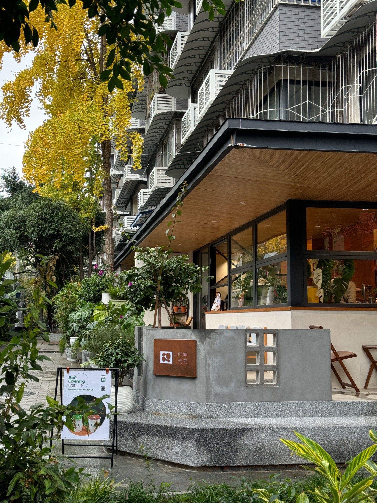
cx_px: 188
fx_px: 697
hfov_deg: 30.3
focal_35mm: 48
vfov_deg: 39.7
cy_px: 252
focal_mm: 6.76
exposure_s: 1/50
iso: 80
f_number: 1.78
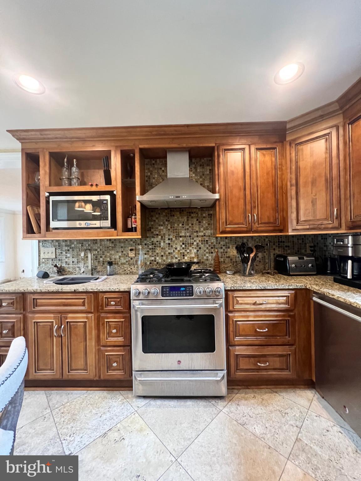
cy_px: 240
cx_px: 180
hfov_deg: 89.9
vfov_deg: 106.2
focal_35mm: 13
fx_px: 181
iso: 640
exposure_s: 1/60
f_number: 1.8
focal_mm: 1.57
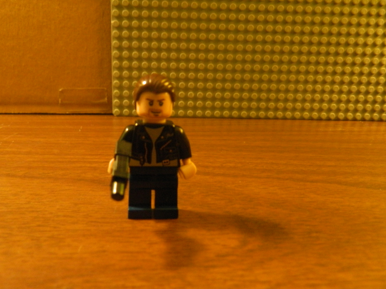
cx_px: 167
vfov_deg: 48.1
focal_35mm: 29
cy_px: 162
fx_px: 323
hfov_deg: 61.4
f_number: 3.1
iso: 400
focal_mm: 4.5
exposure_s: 1/15
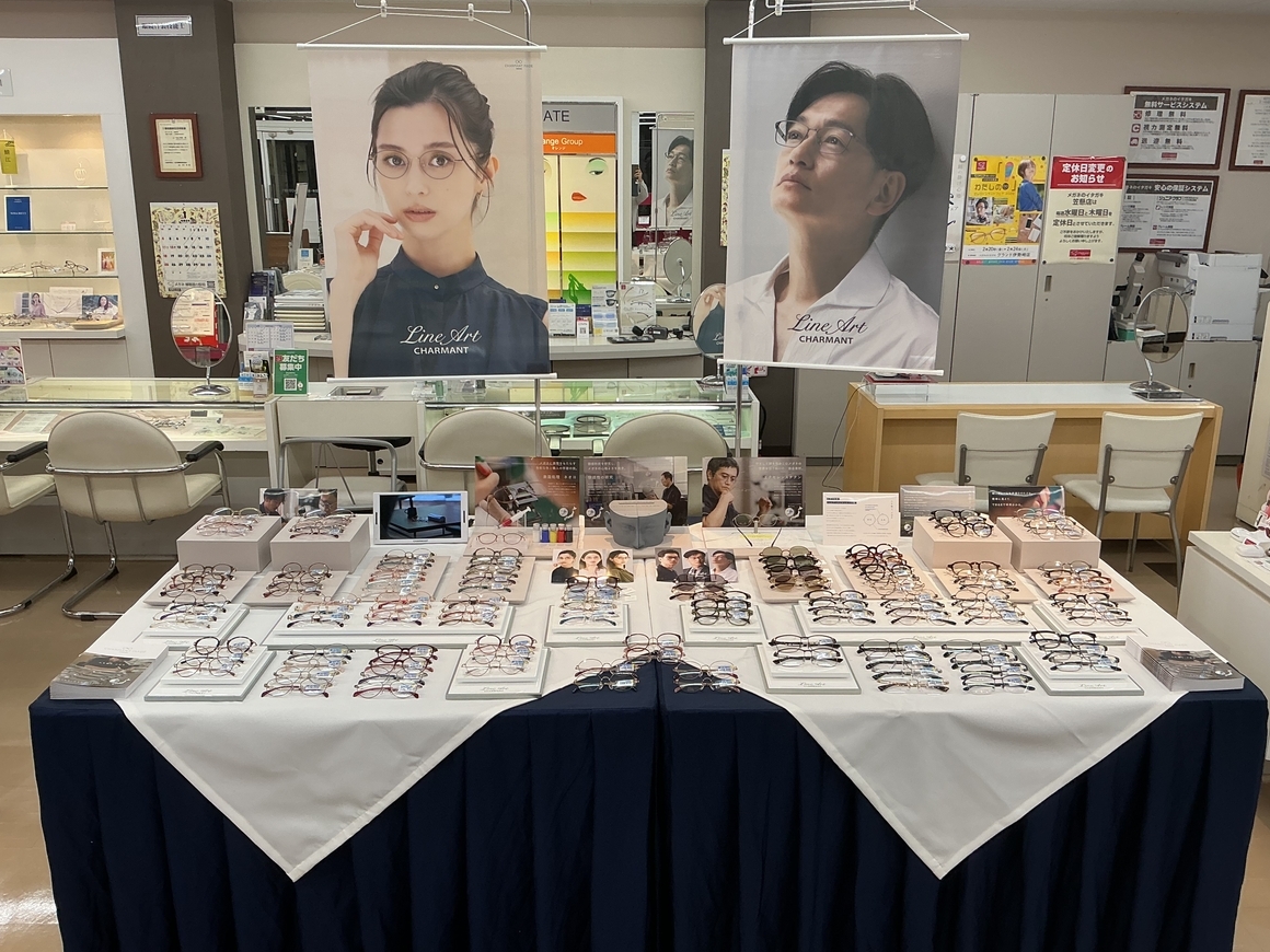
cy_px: 468
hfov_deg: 60.0
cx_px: 646
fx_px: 1101
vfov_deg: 46.8
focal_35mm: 30
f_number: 1.8
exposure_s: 1/100
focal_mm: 3
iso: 32
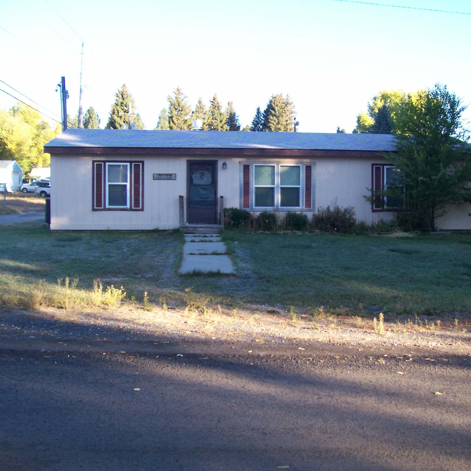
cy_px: 231
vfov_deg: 40.9
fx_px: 631
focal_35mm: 41
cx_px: 291
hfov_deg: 40.7
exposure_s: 1/194
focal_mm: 5.6
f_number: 2.7
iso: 80
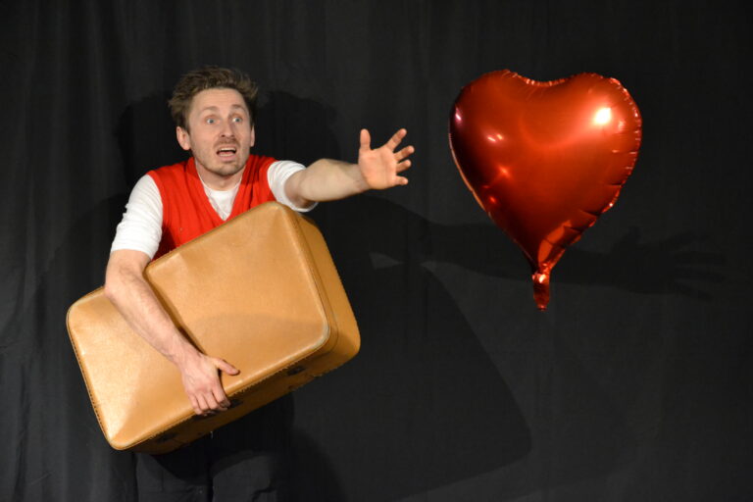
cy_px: 251
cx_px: 376
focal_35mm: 112
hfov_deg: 18.2
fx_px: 2353
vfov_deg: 12.2
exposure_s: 1/60
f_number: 5.3
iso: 2800
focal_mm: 75
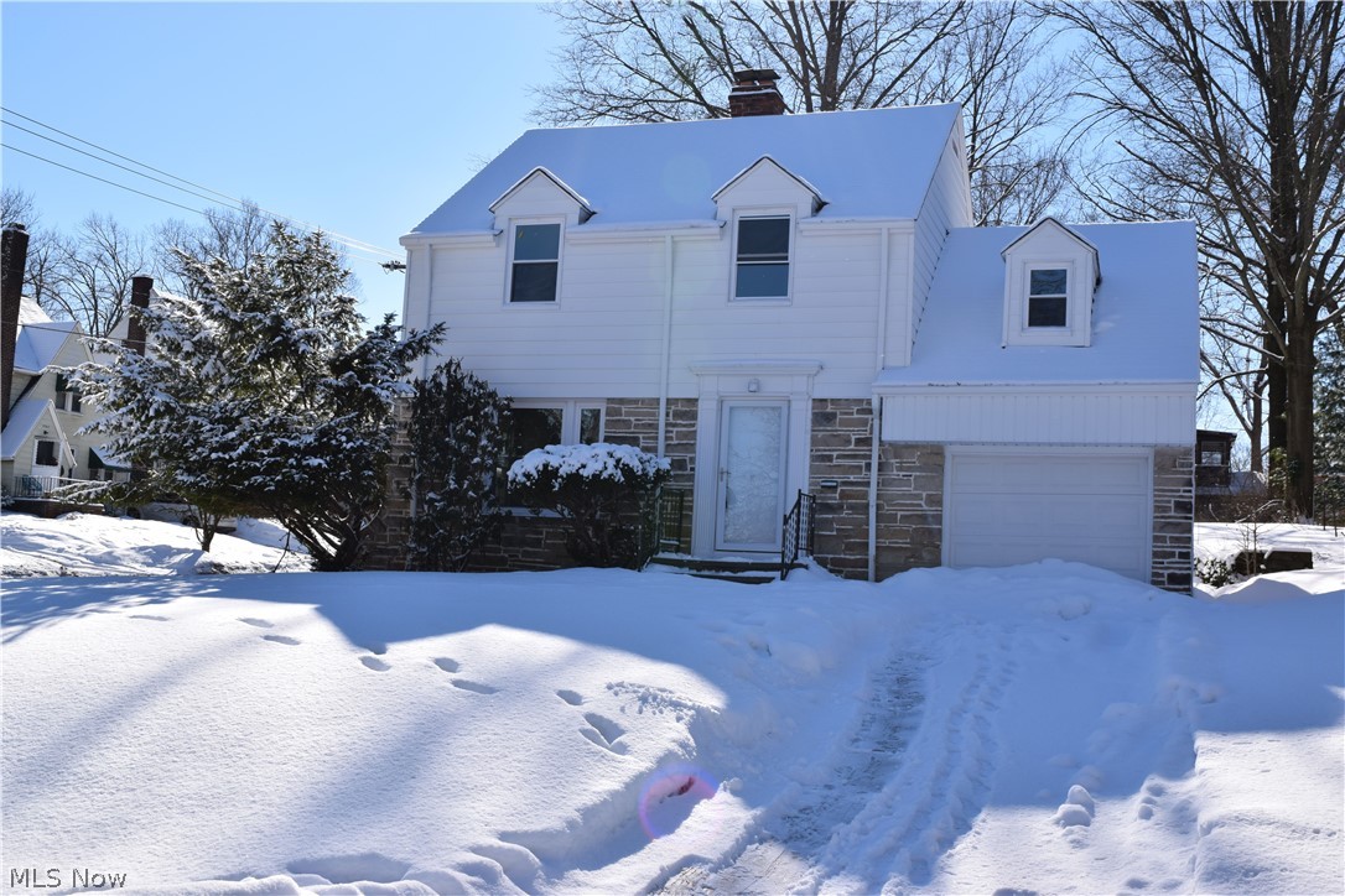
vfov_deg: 36.9
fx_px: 1345
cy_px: 448
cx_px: 672
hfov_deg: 53.1
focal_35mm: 36
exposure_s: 1/200
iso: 100
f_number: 13
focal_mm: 24
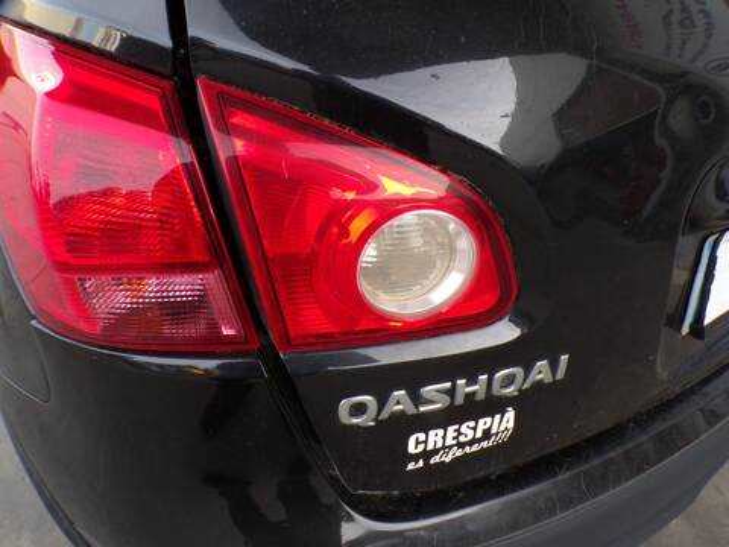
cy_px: 274
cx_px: 364
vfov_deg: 56.8
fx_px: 505
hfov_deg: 71.6
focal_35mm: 24
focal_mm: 4.3
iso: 100
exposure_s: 1/56
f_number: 4.4
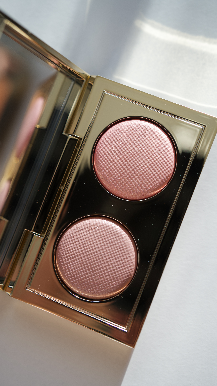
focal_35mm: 42
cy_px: 193
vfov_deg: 48.4
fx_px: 430
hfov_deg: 28.3
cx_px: 110
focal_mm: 40
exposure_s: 1/125
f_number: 4
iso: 160
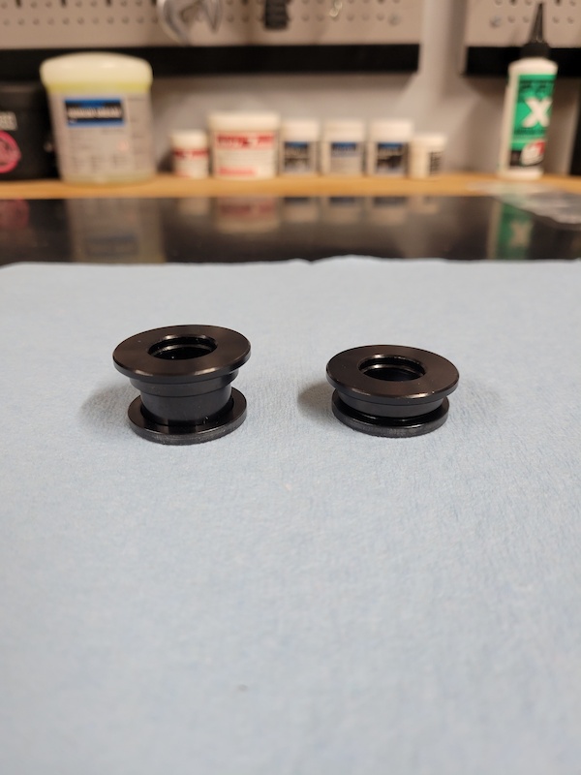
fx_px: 582
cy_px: 388
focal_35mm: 26
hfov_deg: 53.1
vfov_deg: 67.3
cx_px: 290
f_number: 1.8
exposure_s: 1/60
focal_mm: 5.4
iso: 200
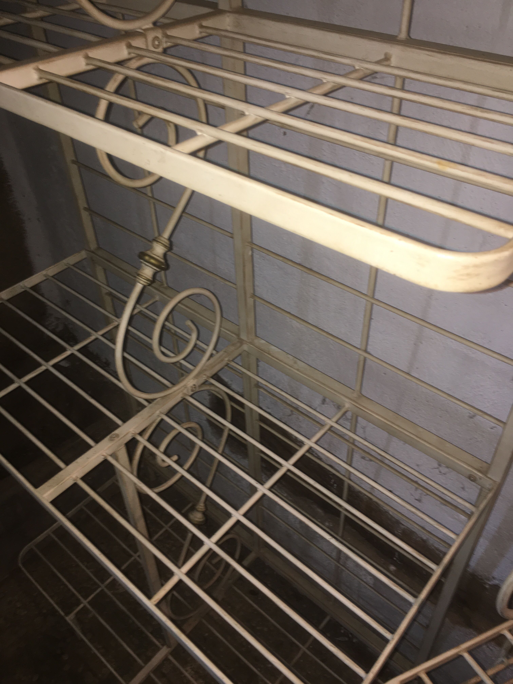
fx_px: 573
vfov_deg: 61.7
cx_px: 256
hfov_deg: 48.2
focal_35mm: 29
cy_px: 342
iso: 32
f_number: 2.2
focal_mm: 4.15
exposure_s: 1/20
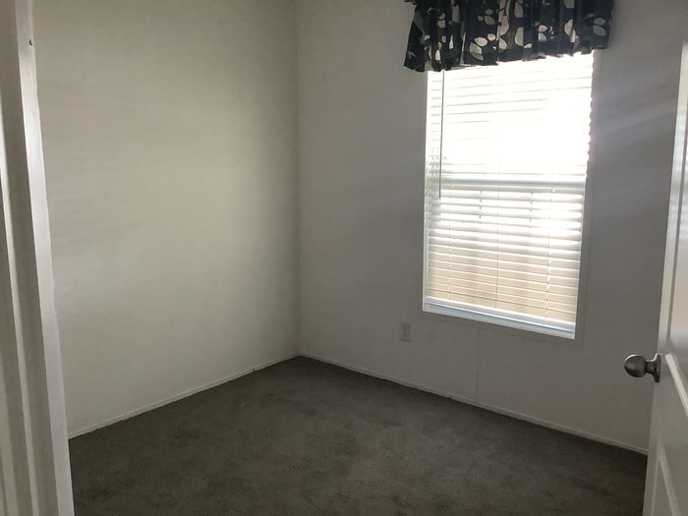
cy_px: 258
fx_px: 616
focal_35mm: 31
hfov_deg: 58.4
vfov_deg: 45.4
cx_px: 344
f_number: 2.4
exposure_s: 1/60
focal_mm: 3.3
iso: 125
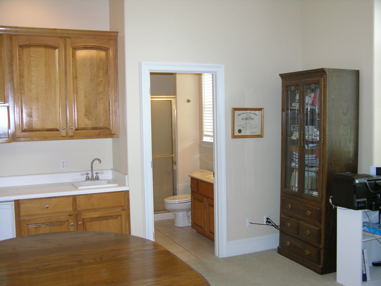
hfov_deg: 47.9
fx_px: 429
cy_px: 143
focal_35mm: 39
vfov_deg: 36.8
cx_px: 190
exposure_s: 1/60.1
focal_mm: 10
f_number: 2.9
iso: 200
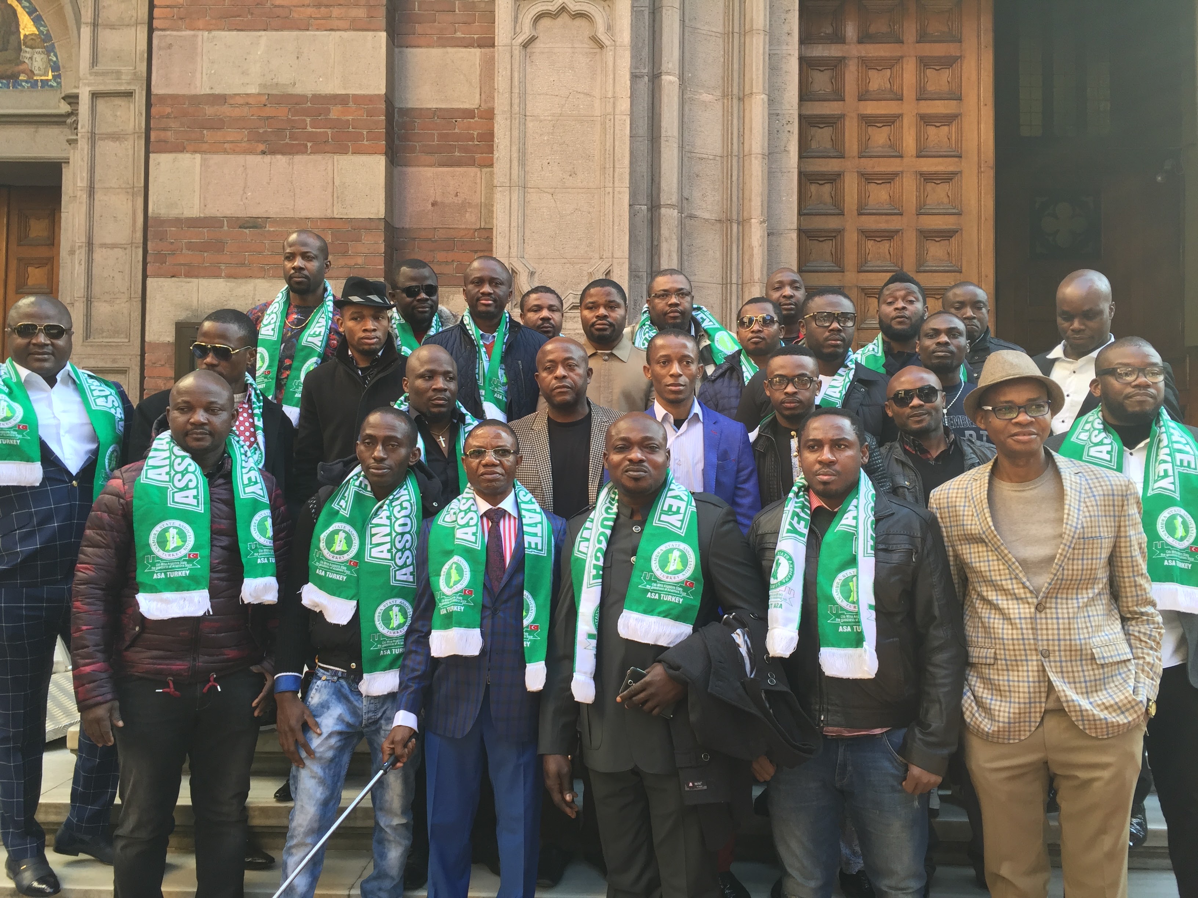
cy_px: 449
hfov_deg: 61.7
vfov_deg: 48.2
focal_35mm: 29
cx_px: 599
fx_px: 1004
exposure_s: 1/100
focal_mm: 4.15
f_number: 2.2
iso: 50
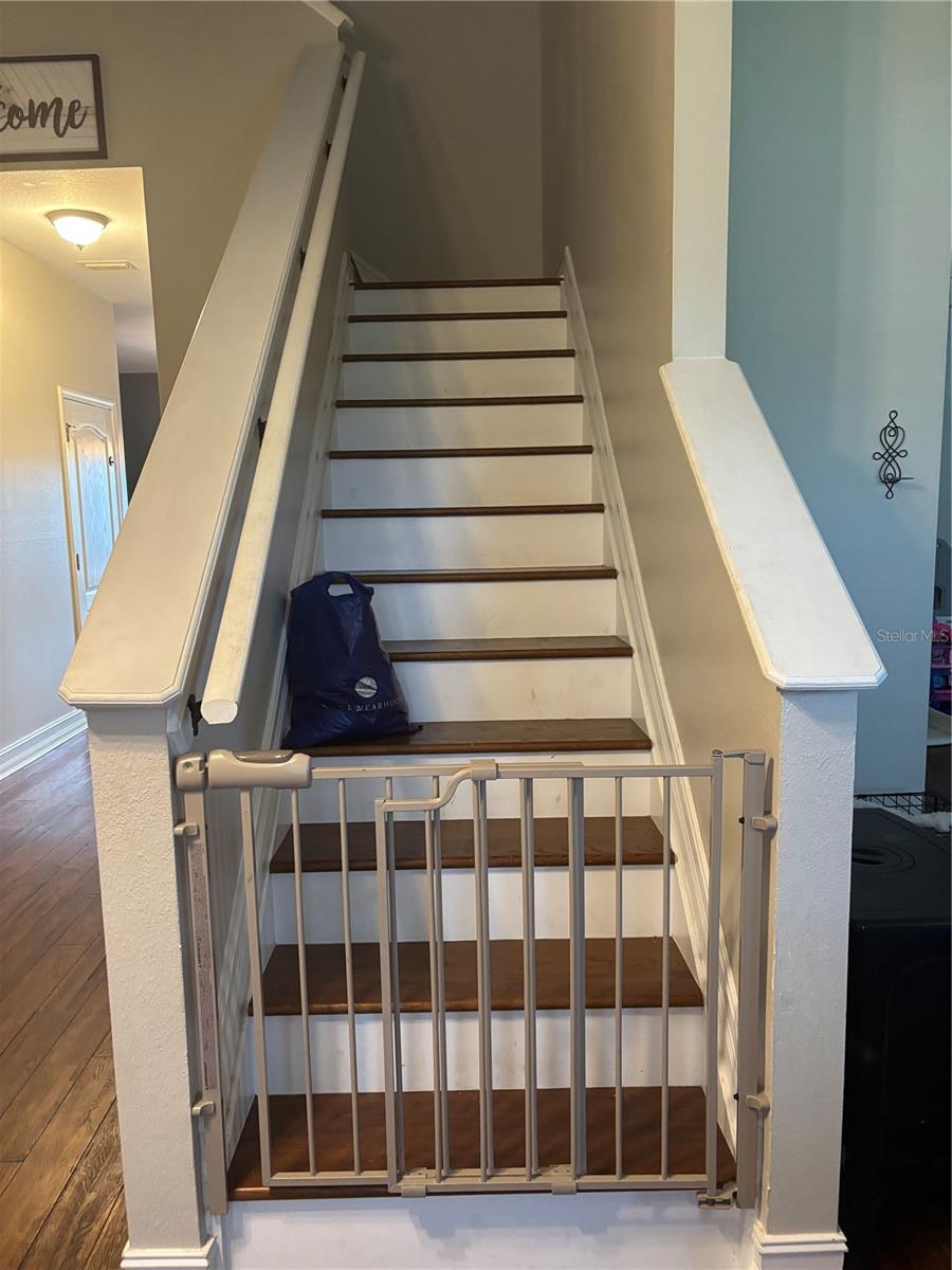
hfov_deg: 53.1
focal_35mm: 26
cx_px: 476
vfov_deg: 67.3
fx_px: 953
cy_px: 635
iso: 500
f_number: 1.6
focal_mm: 5.96
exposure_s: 1/60
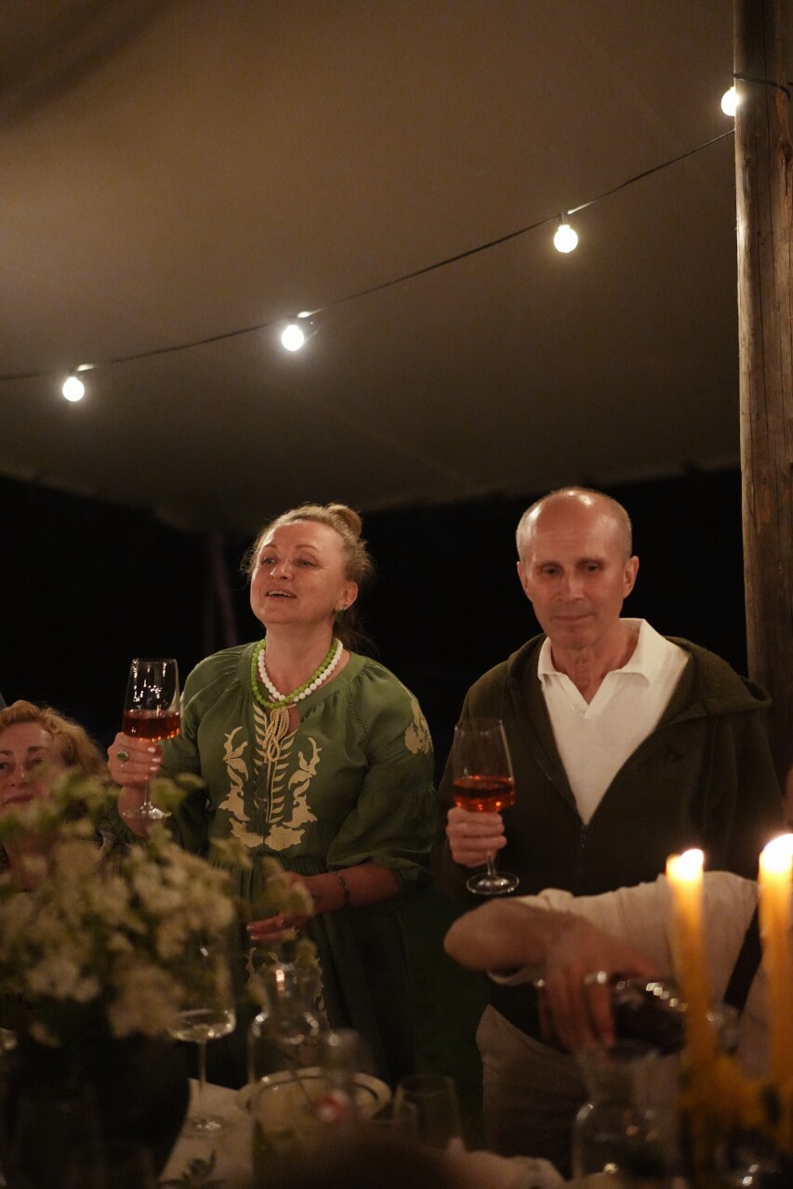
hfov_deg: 27.0
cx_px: 396
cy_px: 594
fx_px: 1652
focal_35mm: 50
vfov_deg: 39.6
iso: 16000
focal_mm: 50
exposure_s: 1/200
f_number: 1.4
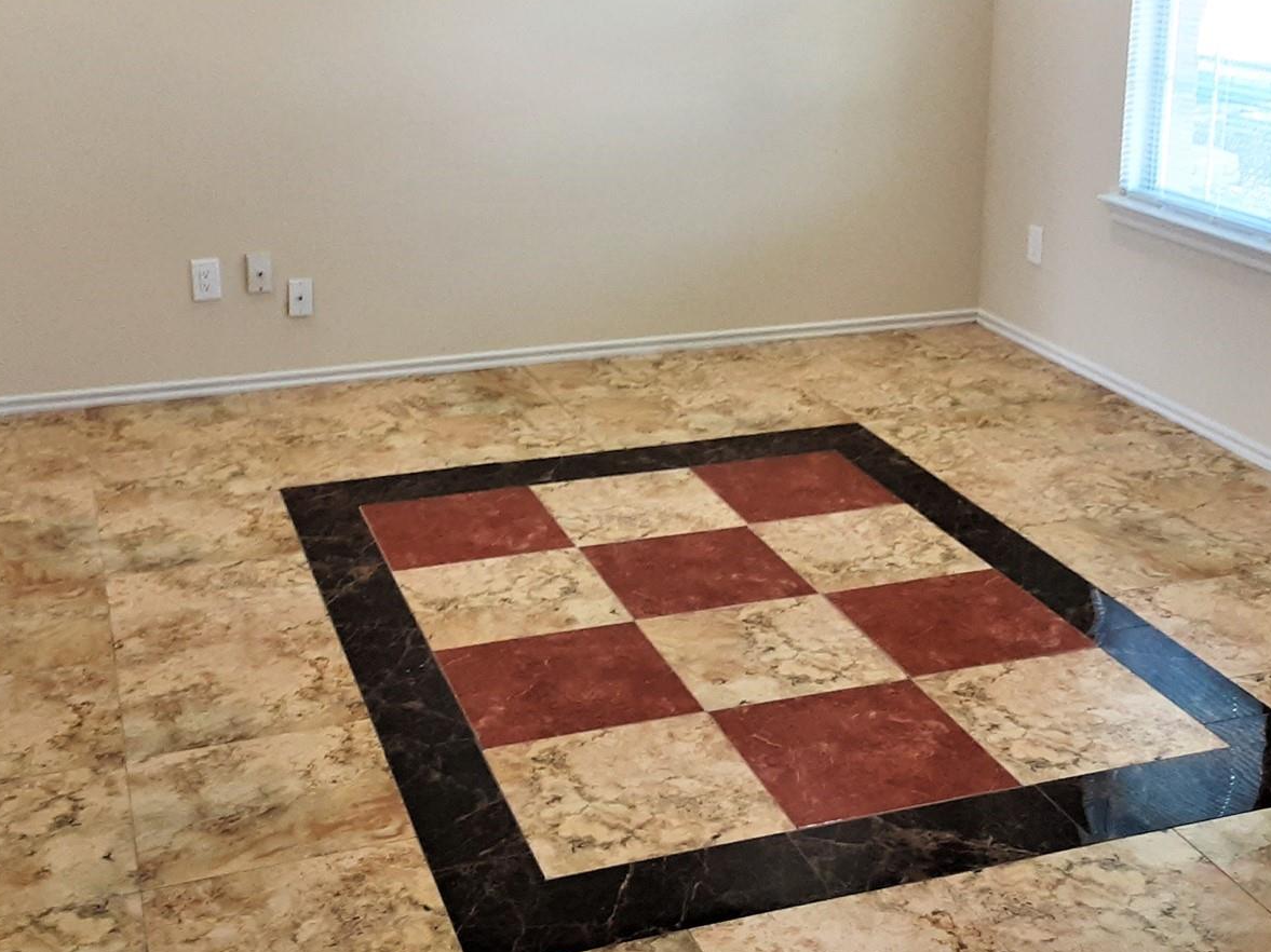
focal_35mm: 47
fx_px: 1725
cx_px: 678
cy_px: 302
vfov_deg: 30.6
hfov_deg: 40.4
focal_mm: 2.91
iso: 50
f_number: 1.9
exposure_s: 1/60
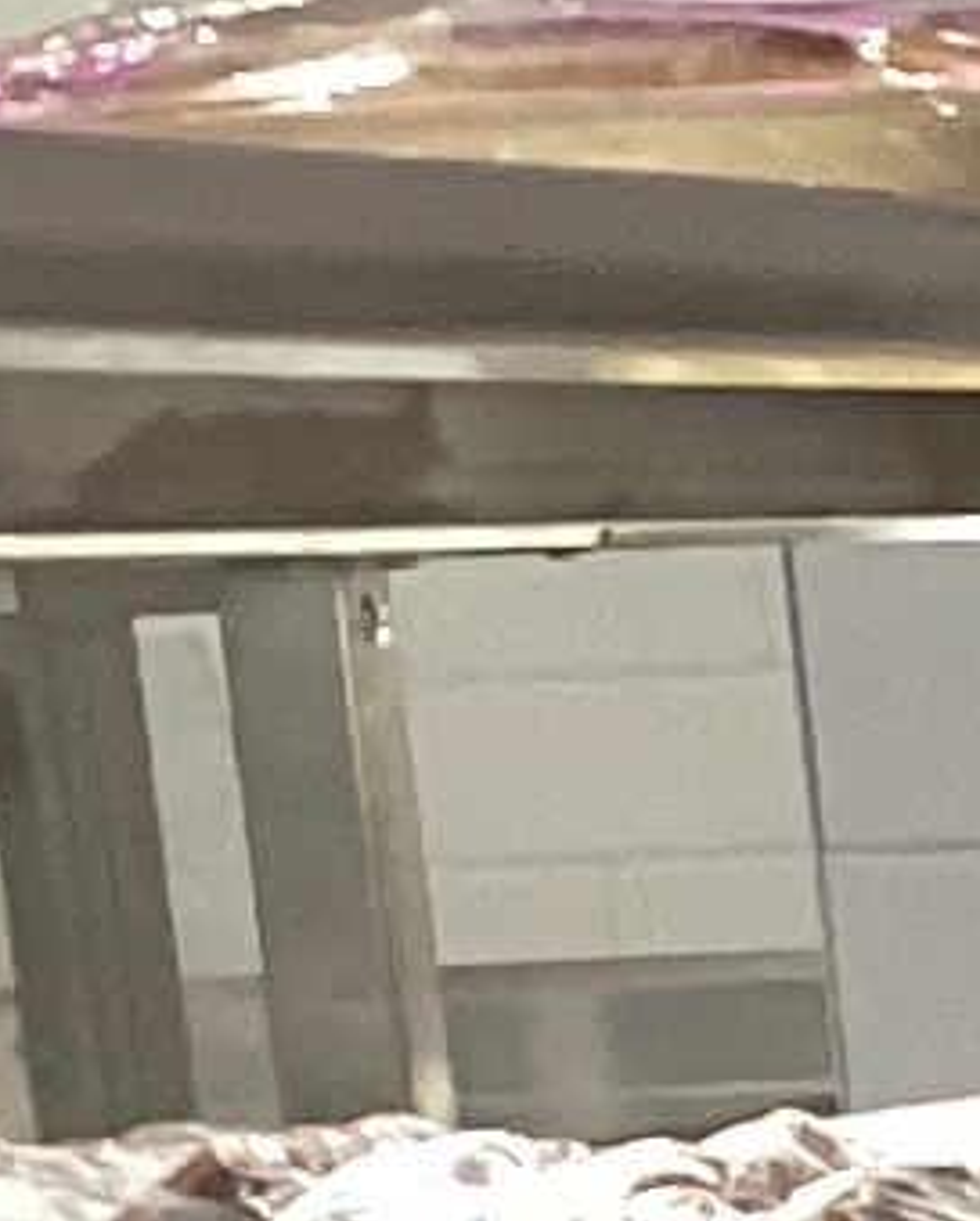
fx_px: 10531
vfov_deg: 6.5
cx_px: 5837
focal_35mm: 291
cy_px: 2003
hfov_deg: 4.2
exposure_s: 1/60
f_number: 2.4
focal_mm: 3.3
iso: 125
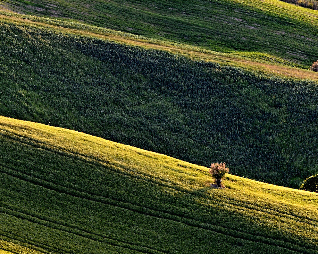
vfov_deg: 4.7
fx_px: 3125
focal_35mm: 332
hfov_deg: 5.8
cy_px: 28
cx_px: 208
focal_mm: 135
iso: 200
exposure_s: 1/60
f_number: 9
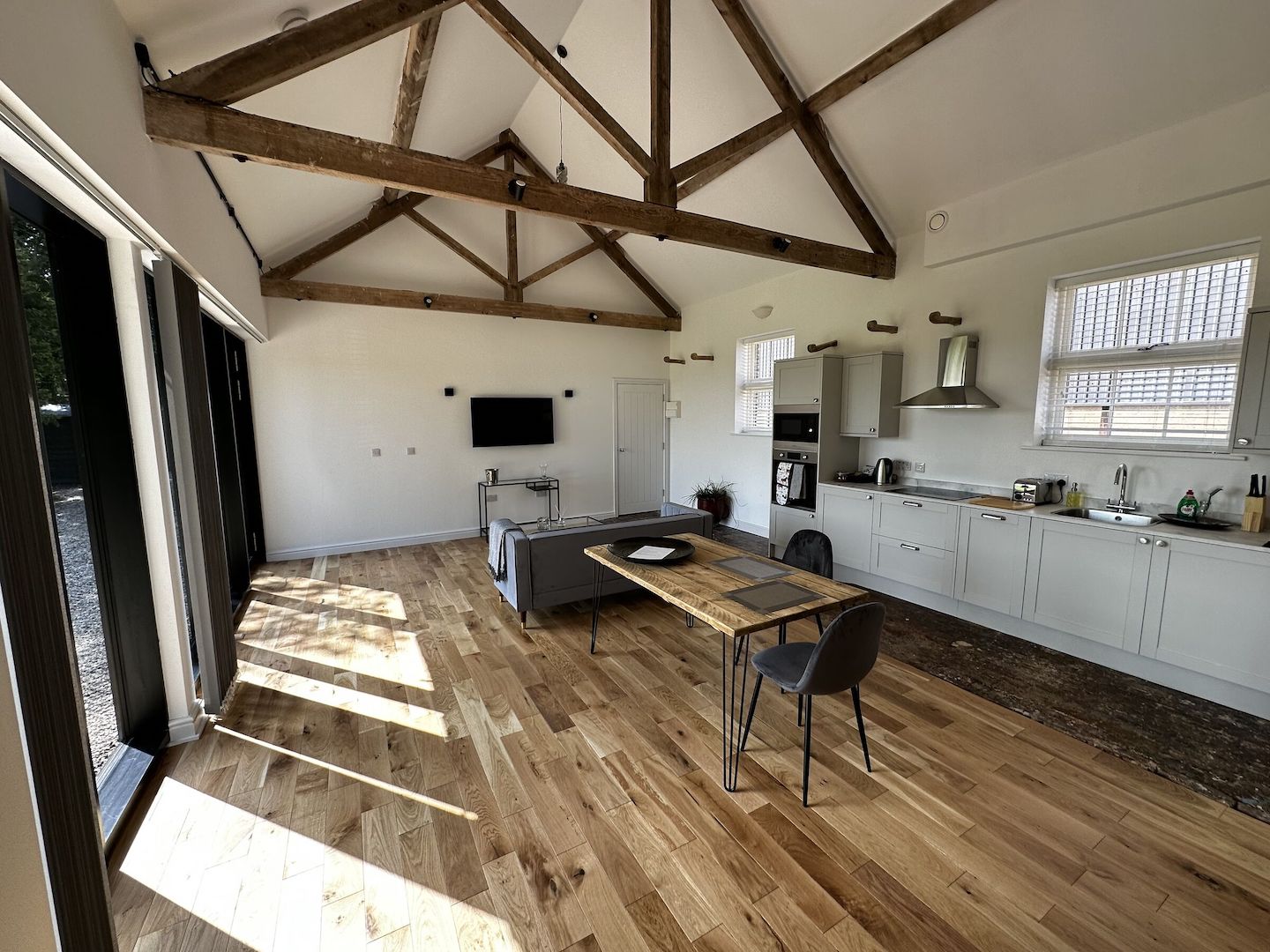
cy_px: 476
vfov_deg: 85.7
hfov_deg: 102.1
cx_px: 635
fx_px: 514
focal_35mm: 14
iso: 40
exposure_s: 1/130
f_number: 2.2
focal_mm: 2.22
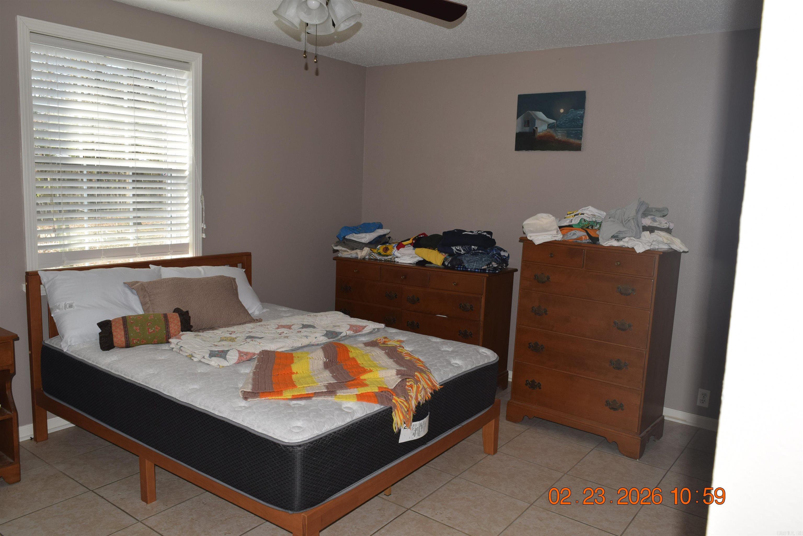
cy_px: 268
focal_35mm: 27
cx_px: 402
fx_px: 602
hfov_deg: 67.4
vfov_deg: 47.9
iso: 180
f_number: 8
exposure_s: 1/60
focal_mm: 18
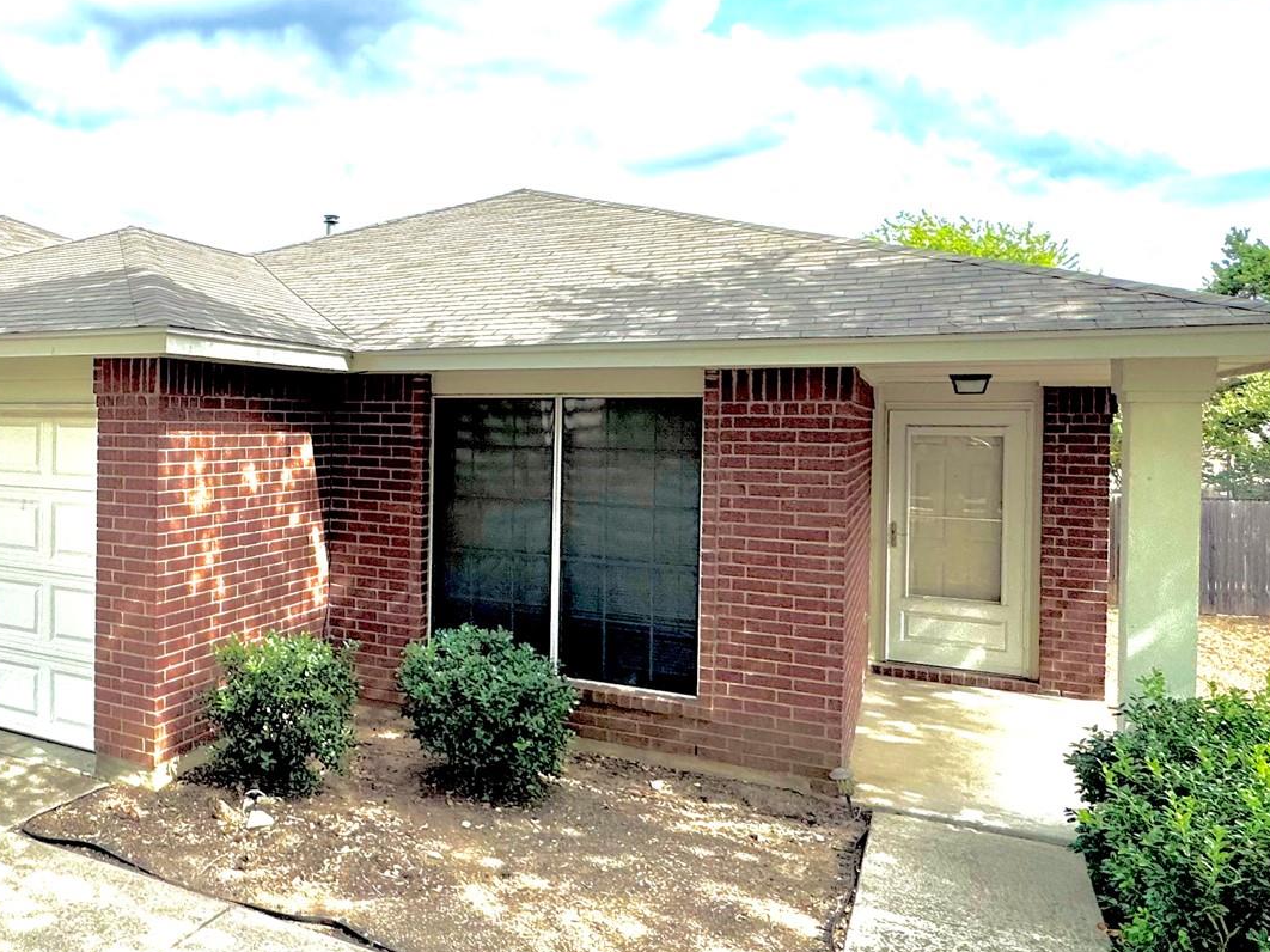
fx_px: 990
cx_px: 330
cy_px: 432
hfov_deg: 61.9
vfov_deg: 51.3
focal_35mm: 27
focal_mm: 2.22
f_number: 2.2
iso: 50
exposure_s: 1/1277
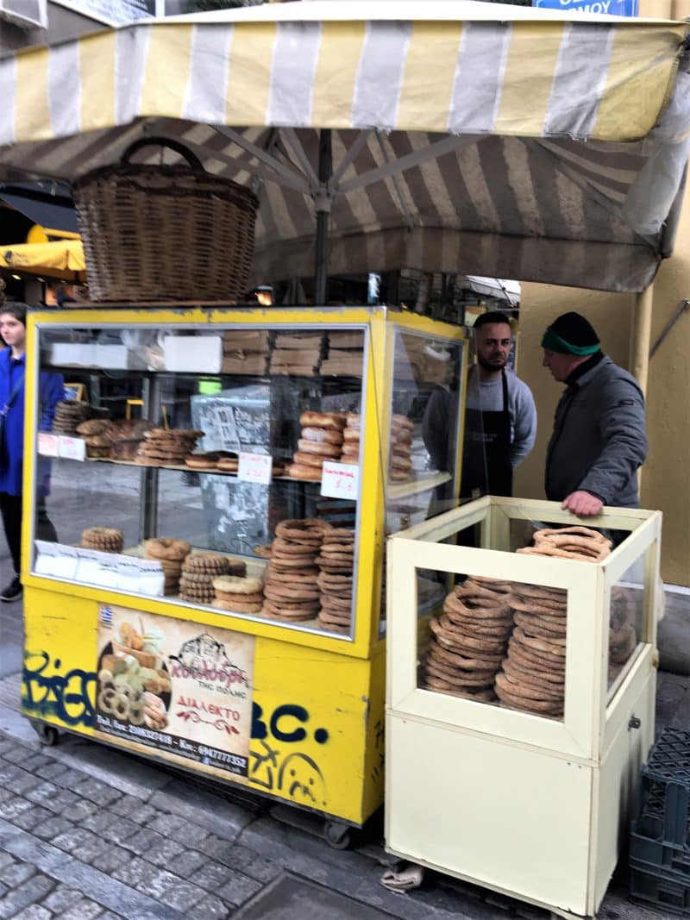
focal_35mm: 29
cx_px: 345
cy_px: 460
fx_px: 771
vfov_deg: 61.7
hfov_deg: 48.2
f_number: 2.2
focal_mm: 4.15
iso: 32
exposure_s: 1/100
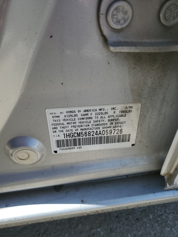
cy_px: 118
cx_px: 89
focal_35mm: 26
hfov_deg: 53.1
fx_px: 178
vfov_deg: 67.3
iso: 50
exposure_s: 1/1250
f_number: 1.5
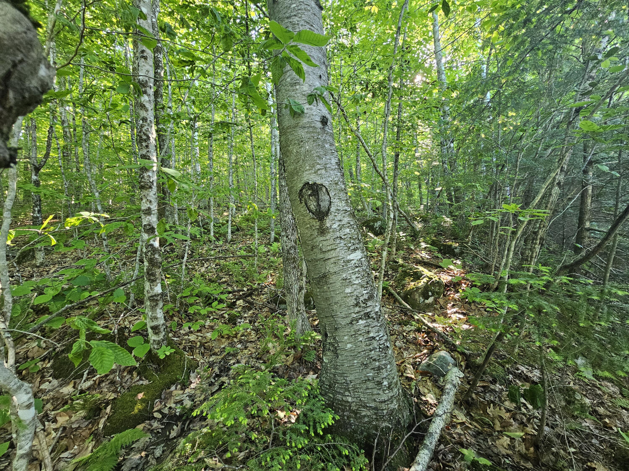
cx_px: 314
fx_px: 236
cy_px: 236
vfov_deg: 89.9
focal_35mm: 13
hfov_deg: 106.2
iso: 320
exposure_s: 1/60
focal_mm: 2.2
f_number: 2.2
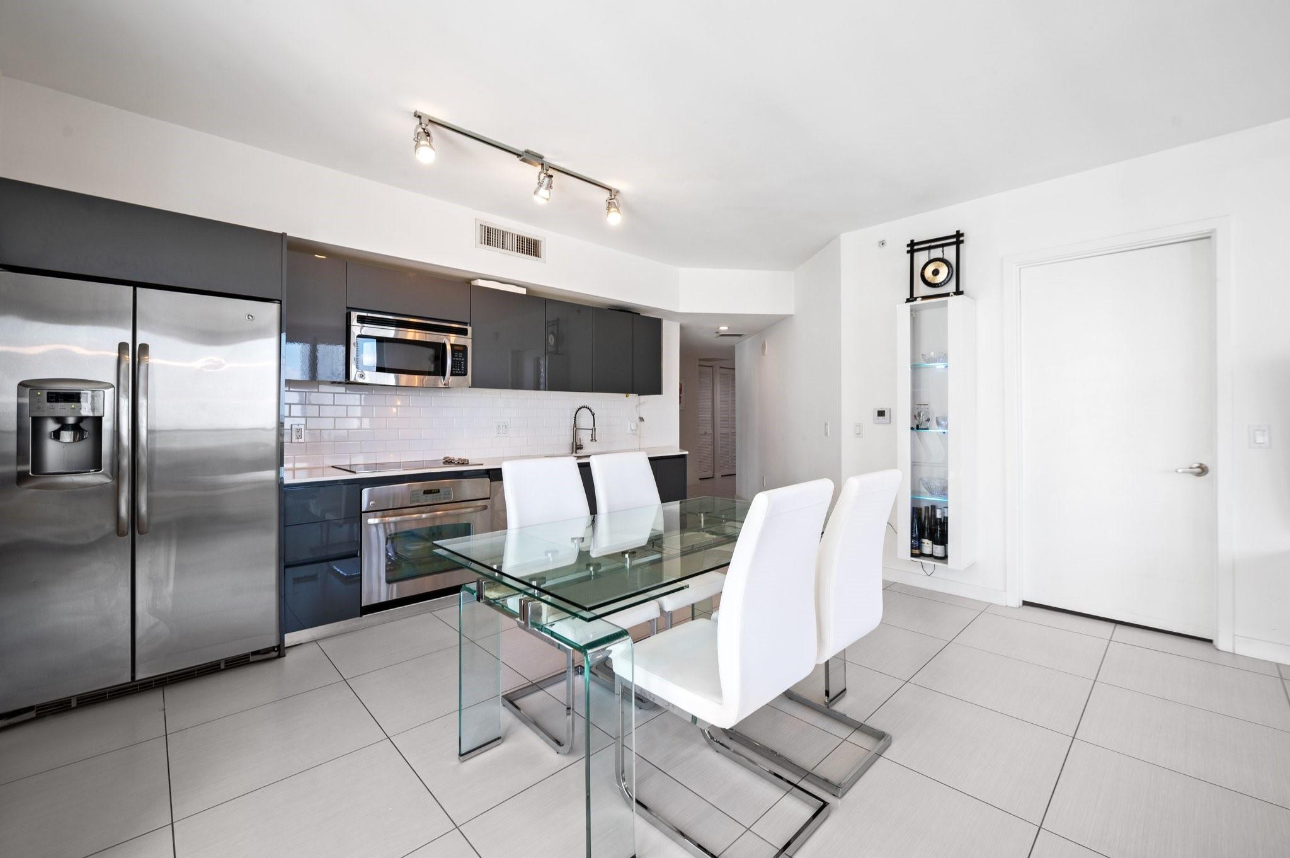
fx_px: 537
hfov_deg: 100.4
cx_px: 645
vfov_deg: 77.2
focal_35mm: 15
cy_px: 429
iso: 200
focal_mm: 15
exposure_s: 1/6
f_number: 8
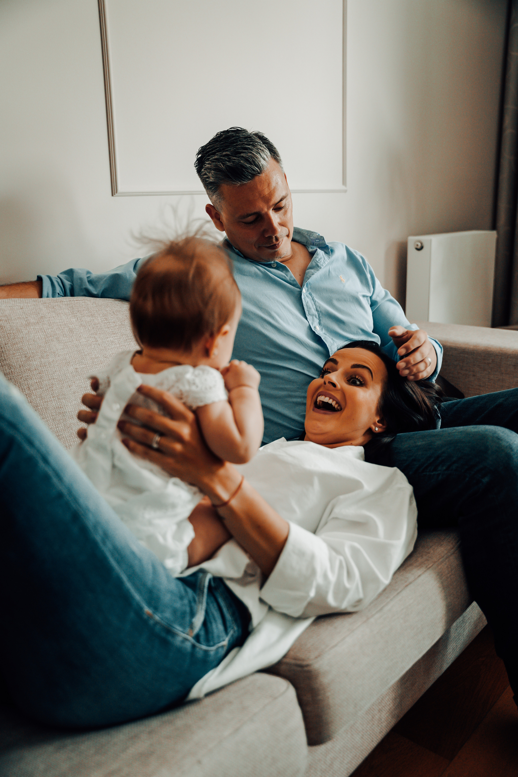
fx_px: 727
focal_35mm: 34
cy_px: 388
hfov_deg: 39.2
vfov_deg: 56.2
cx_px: 259
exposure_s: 1/160
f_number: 2.8
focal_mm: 33.7
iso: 1250
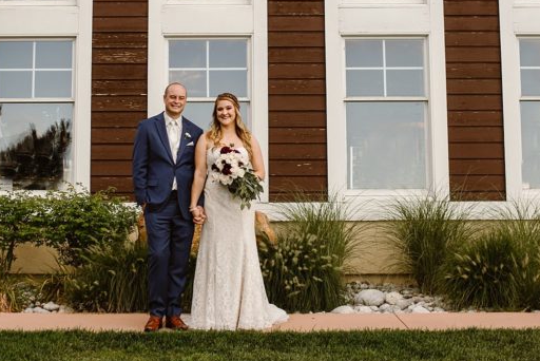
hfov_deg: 28.8
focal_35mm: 70
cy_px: 95
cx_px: 227
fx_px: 1051
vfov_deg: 19.4
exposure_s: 1/1000
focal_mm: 35
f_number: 2.5
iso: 200
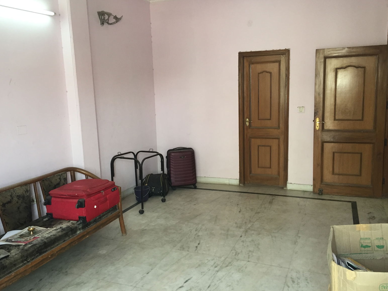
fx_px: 336
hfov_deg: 60.0
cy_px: 146
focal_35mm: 30
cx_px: 193
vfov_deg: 46.8
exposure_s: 1/33
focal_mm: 4.15
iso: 64
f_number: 2.2
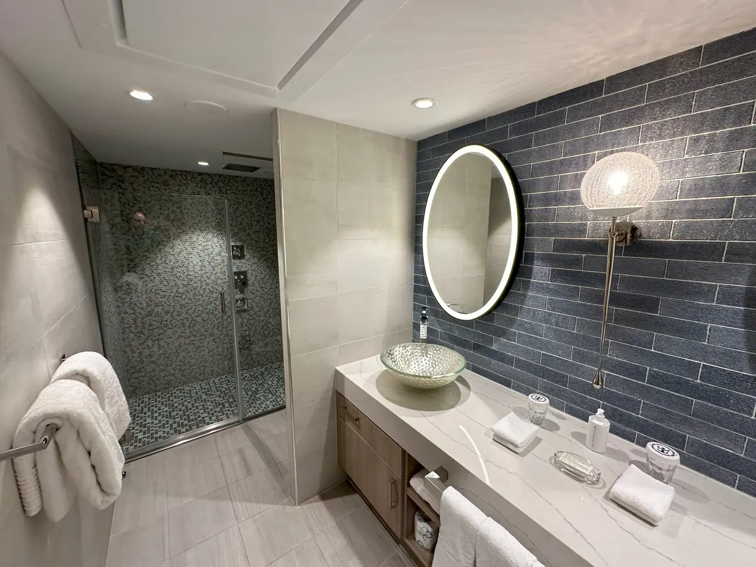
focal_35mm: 14
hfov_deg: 102.1
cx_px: 378
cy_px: 284
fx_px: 306
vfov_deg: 85.7
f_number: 2.2
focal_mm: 2.22
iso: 160
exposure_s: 1/100
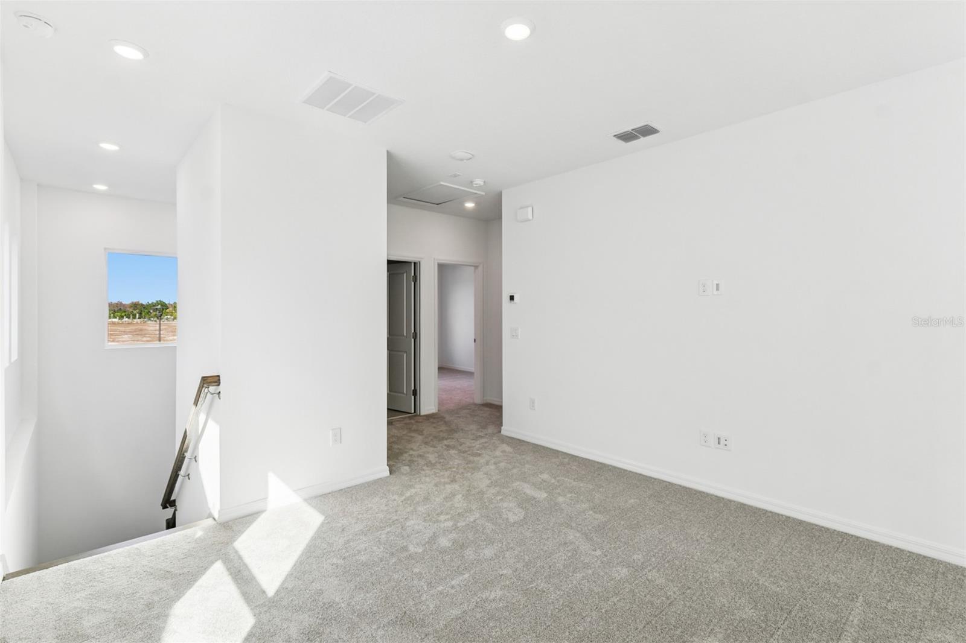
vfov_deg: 77.3
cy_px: 322
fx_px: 402
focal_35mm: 15
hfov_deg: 100.4
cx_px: 483
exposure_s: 1/125
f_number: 7.1
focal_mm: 10
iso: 100
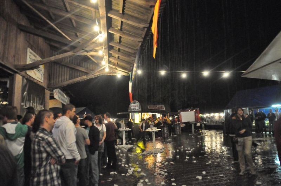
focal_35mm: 27
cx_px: 140
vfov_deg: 47.8
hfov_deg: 67.5
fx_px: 210
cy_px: 93
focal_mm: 18
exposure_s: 1/25
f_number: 3.5
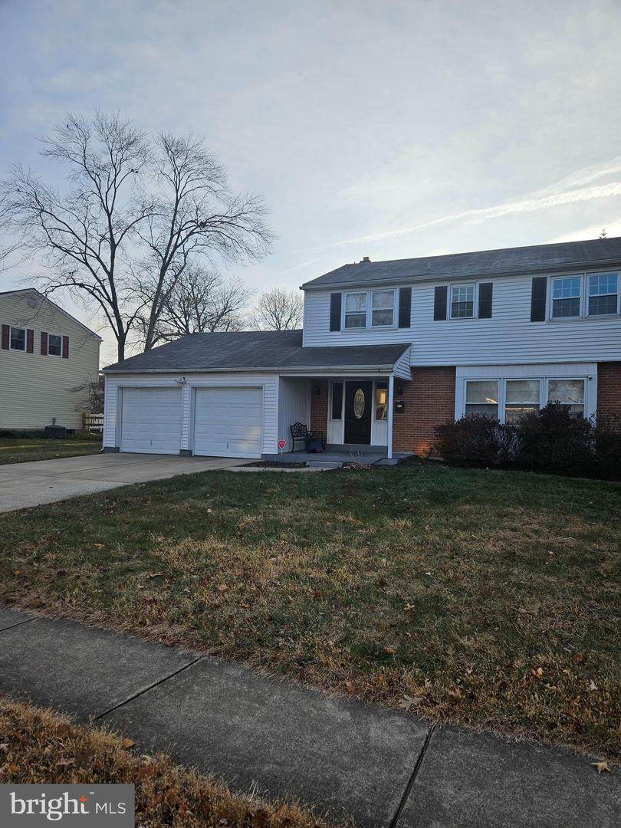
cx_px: 310
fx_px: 550
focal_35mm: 23
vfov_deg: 73.9
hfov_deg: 58.9
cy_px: 414
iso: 25
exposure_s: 1/1019
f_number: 1.8
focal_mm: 5.4
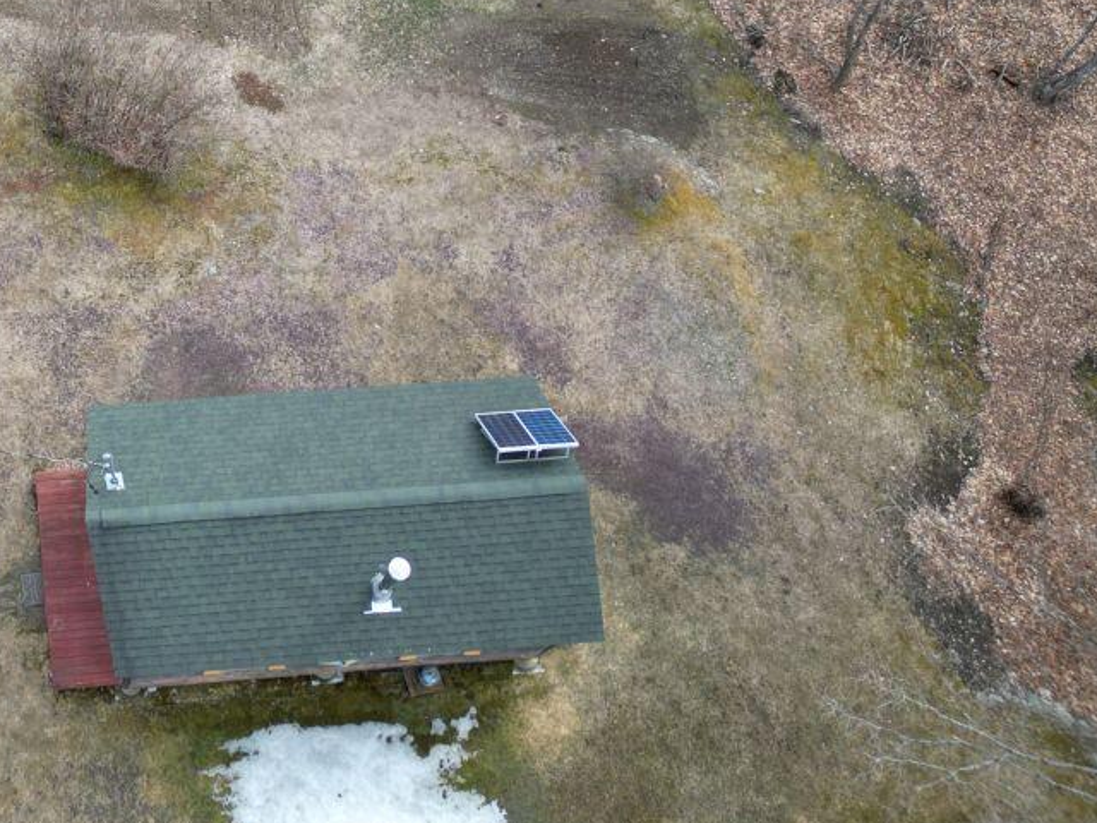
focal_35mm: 50
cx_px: 32
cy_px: -9
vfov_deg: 27.4
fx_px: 1585
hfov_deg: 35.1
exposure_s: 1/640
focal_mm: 6.72
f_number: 1.7
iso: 100
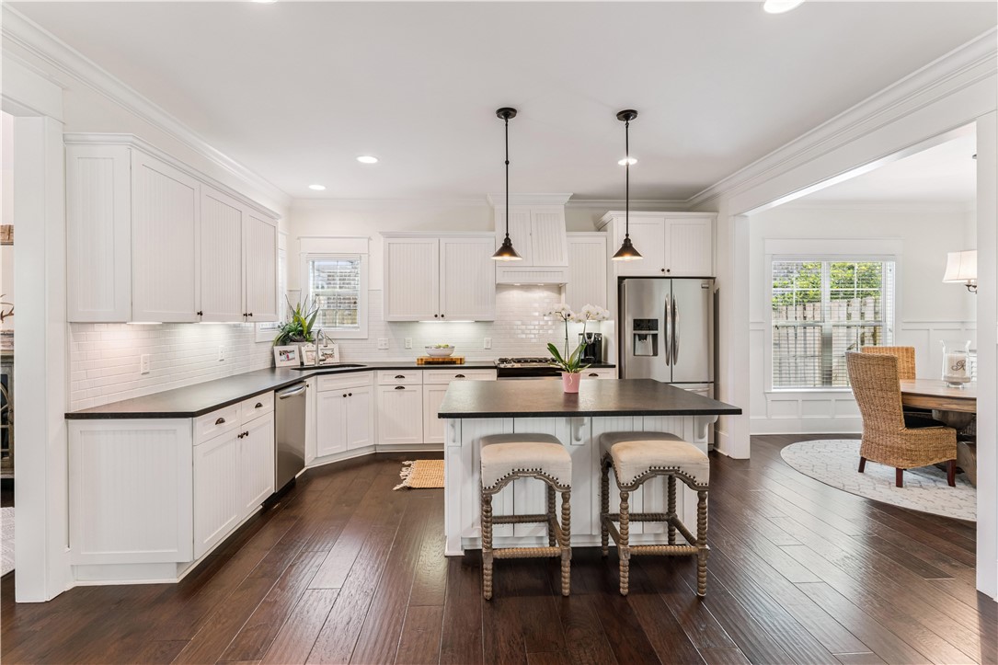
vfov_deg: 70.4
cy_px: 332
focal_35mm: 17
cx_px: 499
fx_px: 471
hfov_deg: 93.3
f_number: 8
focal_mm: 17
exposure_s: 1/6
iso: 250
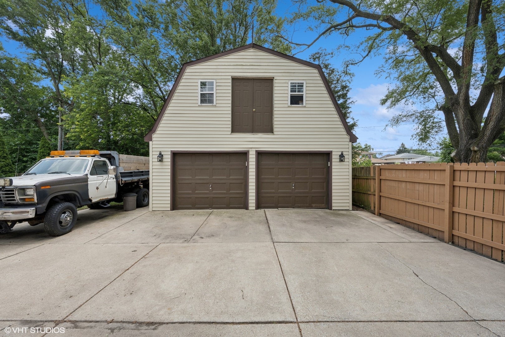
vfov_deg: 81.2
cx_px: 252
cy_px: 168
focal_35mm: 14
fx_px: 196
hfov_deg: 104.3
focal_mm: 14
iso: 200
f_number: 8
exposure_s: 1/320
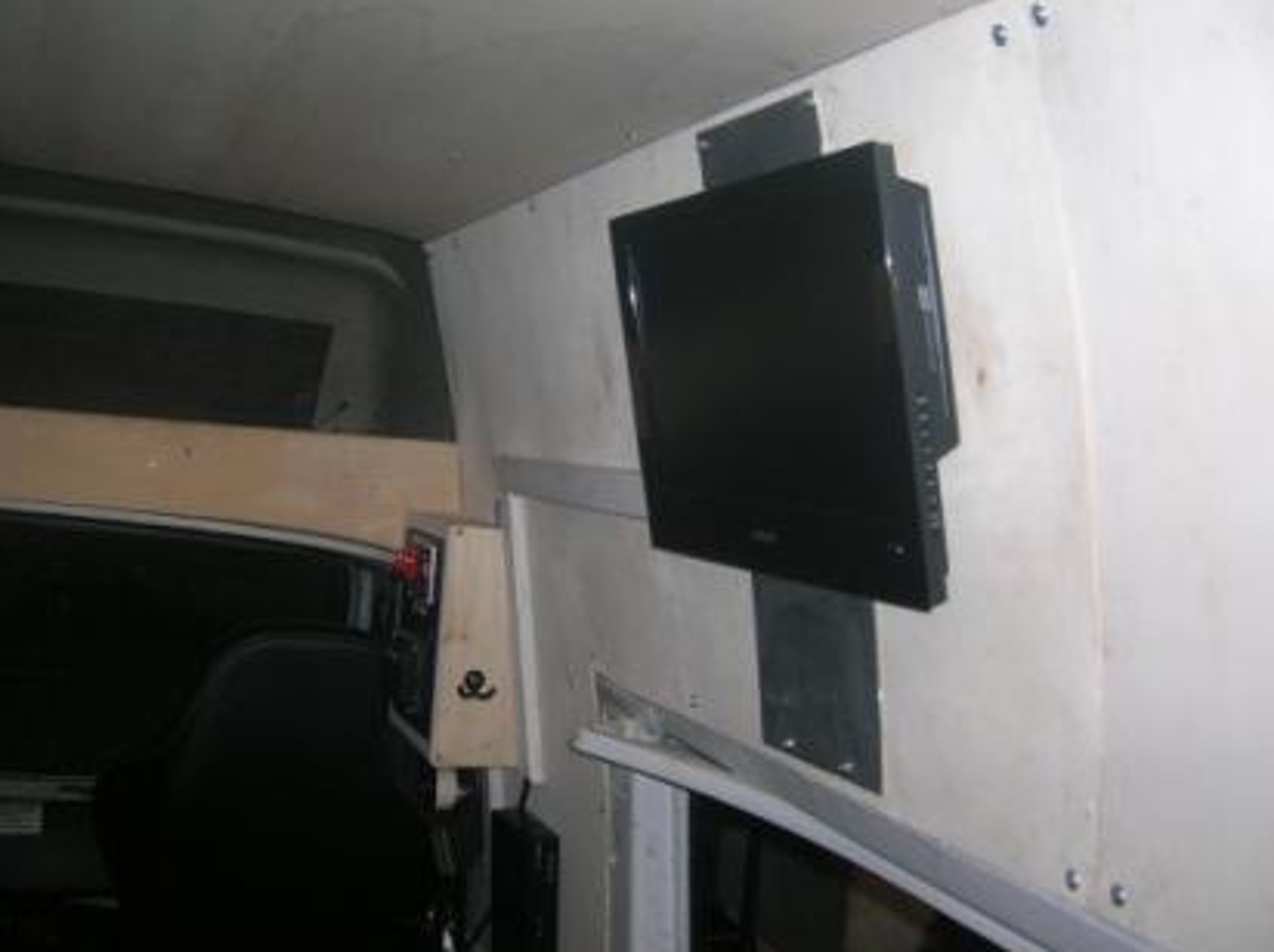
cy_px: 465
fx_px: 1360
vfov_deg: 38.6
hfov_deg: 50.2
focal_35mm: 37
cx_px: 615
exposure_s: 1/60.1
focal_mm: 5.7
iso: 50
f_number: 2.9
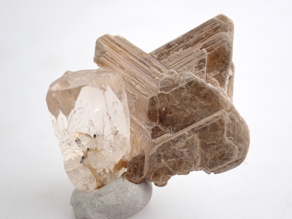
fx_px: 742
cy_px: 110
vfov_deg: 16.8
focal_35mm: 88
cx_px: 146
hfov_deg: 22.2
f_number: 4.5
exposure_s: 1/80
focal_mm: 15.66
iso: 400
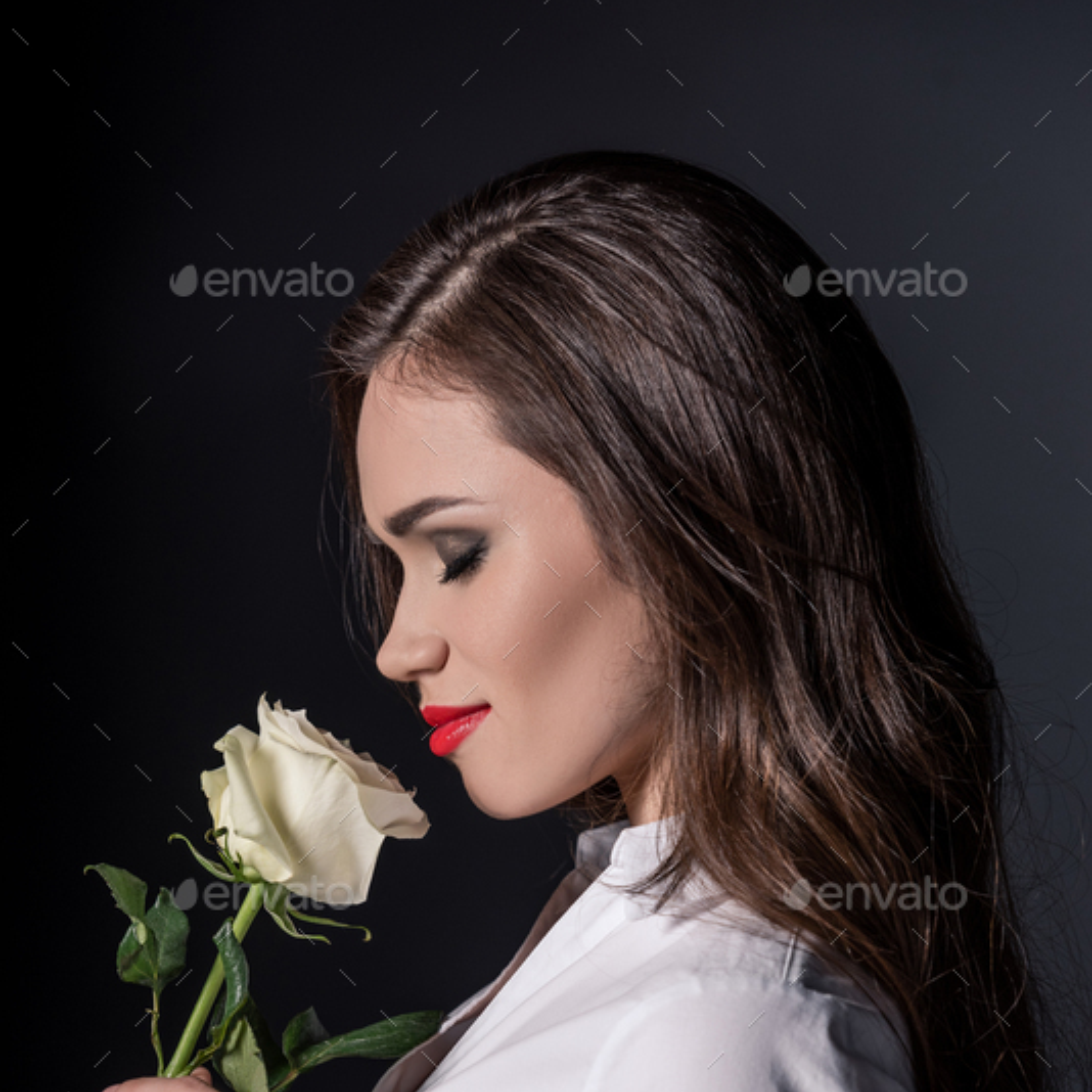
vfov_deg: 8.6
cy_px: 879
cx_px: 562
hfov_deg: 8.6
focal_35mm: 204
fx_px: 7281
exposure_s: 1/160
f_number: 5.6
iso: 160
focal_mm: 145
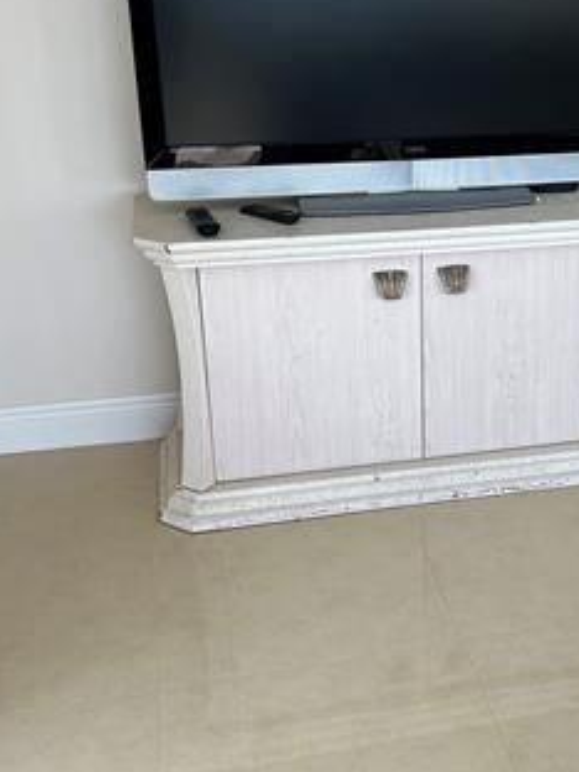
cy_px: 329
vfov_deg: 38.1
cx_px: 492
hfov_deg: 28.3
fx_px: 1115
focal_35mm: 50
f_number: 1.5
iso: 50
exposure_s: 1/303
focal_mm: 5.7
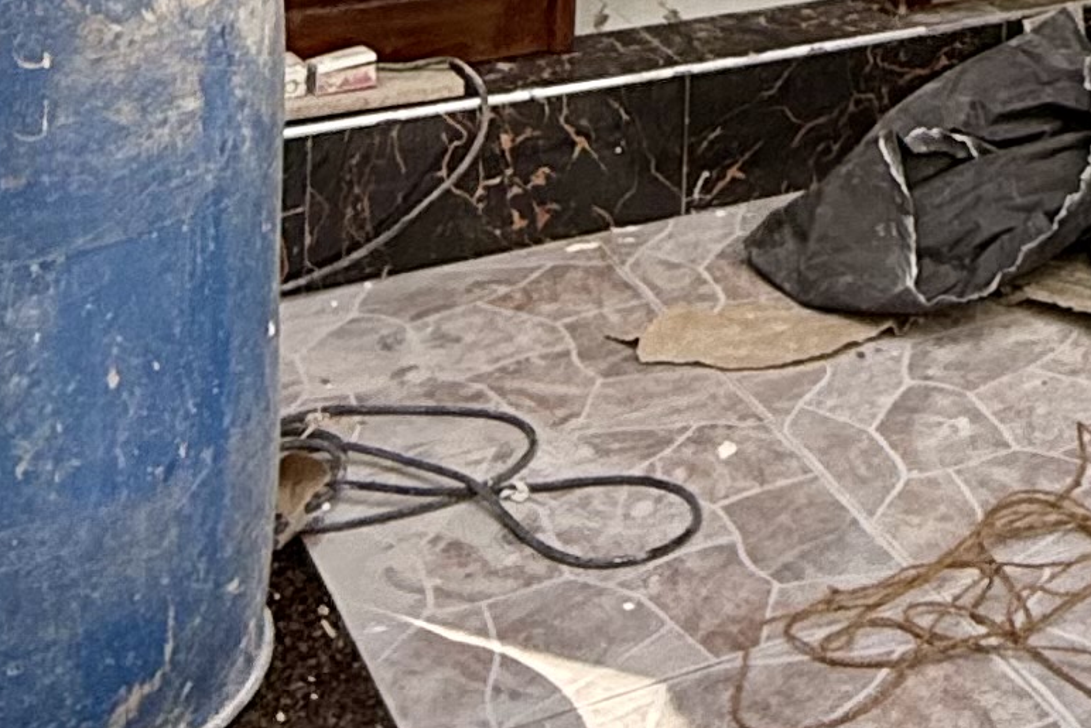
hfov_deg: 25.0
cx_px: 1155
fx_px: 2304
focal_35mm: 76
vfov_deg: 14.8
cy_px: -712
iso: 50
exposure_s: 1/672
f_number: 2.2
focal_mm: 2.22
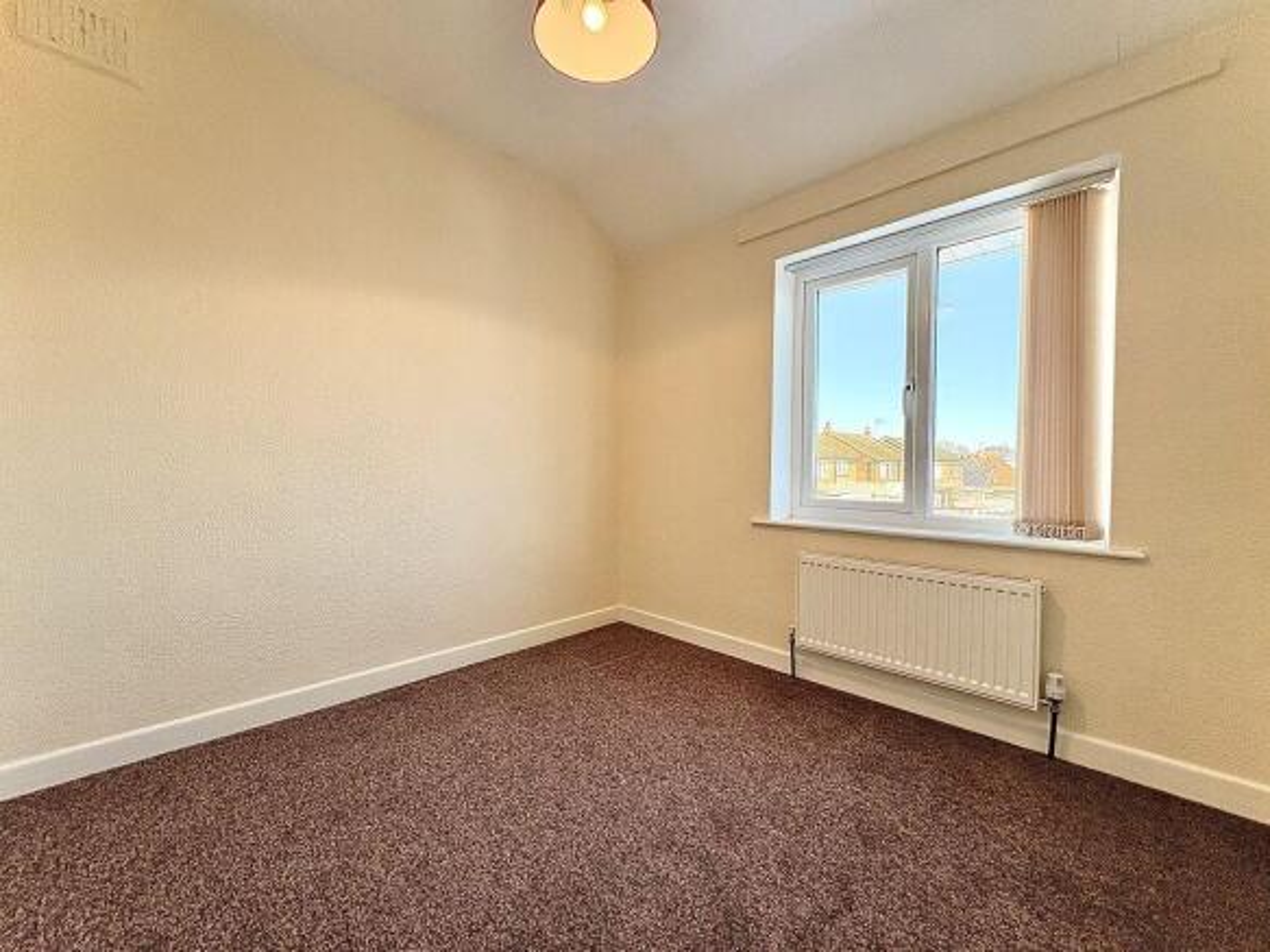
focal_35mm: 14
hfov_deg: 102.1
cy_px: 476
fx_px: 514
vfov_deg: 85.7
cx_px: 635
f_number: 2.2
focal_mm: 2.22
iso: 100
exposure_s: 1/111
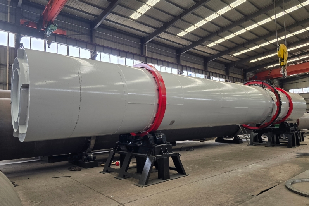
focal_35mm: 24
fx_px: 206
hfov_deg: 73.7
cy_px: 112
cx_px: 155
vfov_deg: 53.1
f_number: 1.7
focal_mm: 6.3
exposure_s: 1/180
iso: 125
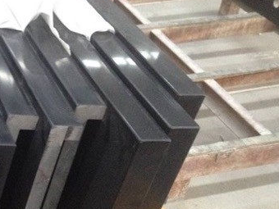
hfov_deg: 25.8
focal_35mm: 72
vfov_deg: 20.4
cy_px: 139
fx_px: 580
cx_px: 9
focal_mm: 4.28
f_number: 2.4
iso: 400
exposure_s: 1/15
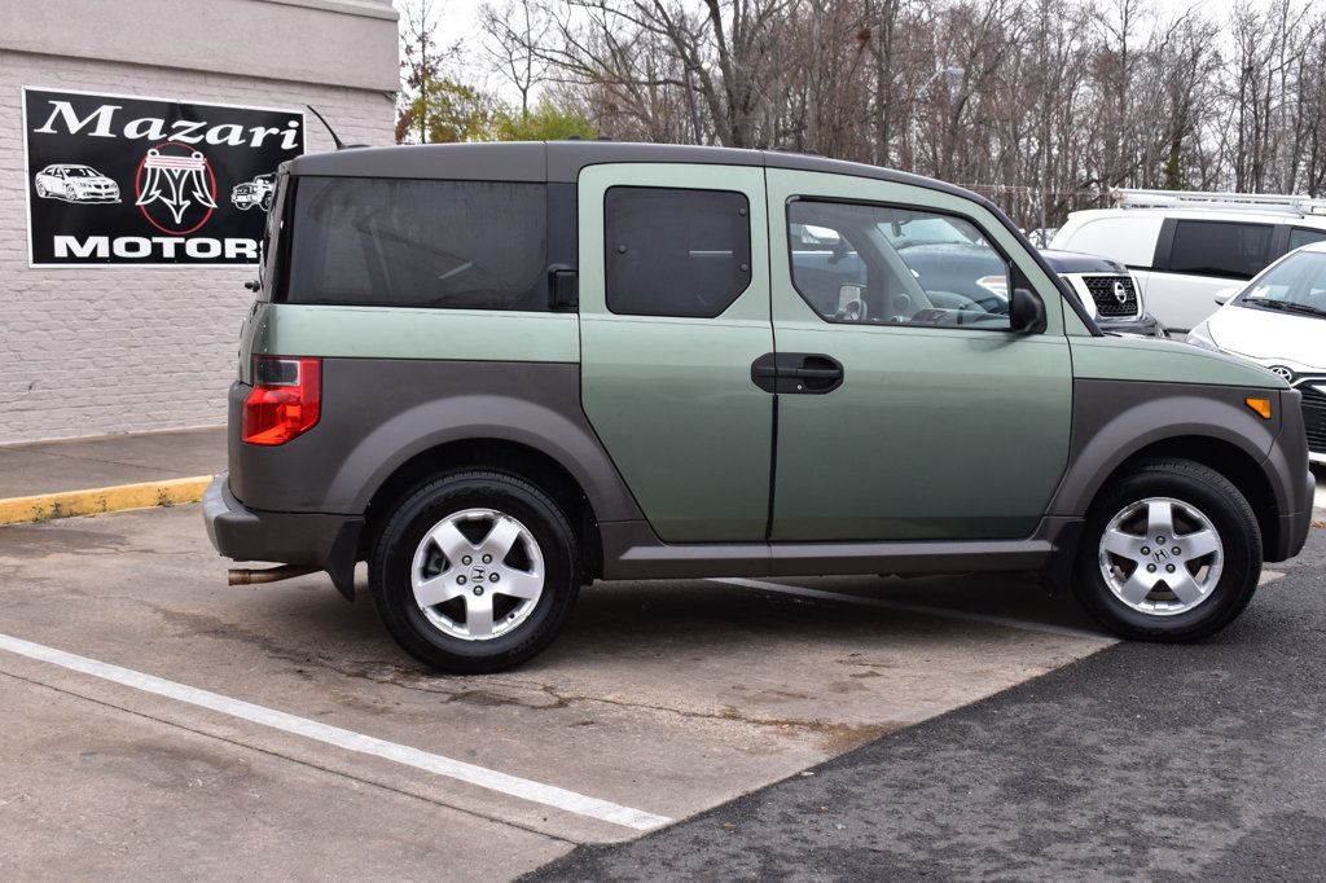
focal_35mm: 45
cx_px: 663
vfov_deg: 29.8
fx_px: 1657
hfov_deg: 43.6
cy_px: 442
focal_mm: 30
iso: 400
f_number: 8
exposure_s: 1/60
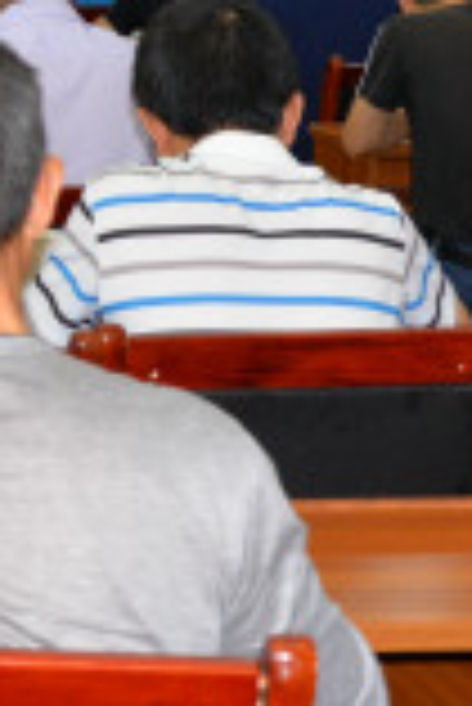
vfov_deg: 13.7
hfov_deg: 8.9
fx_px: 2845
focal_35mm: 145
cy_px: -144
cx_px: -526
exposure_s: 1/100
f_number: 5.6
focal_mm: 38
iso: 1600
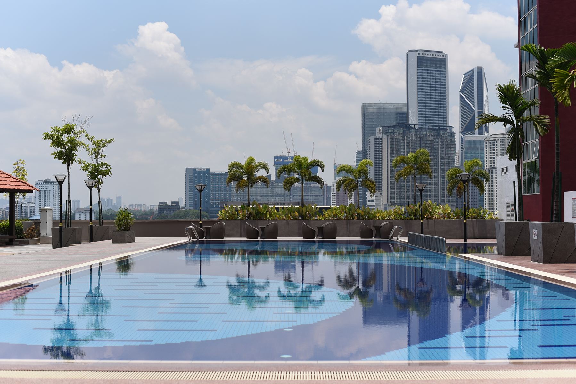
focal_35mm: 50
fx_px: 800
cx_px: 288
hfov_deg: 39.6
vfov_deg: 27.0
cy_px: 192
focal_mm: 50
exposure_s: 1/4000
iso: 200
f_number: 4
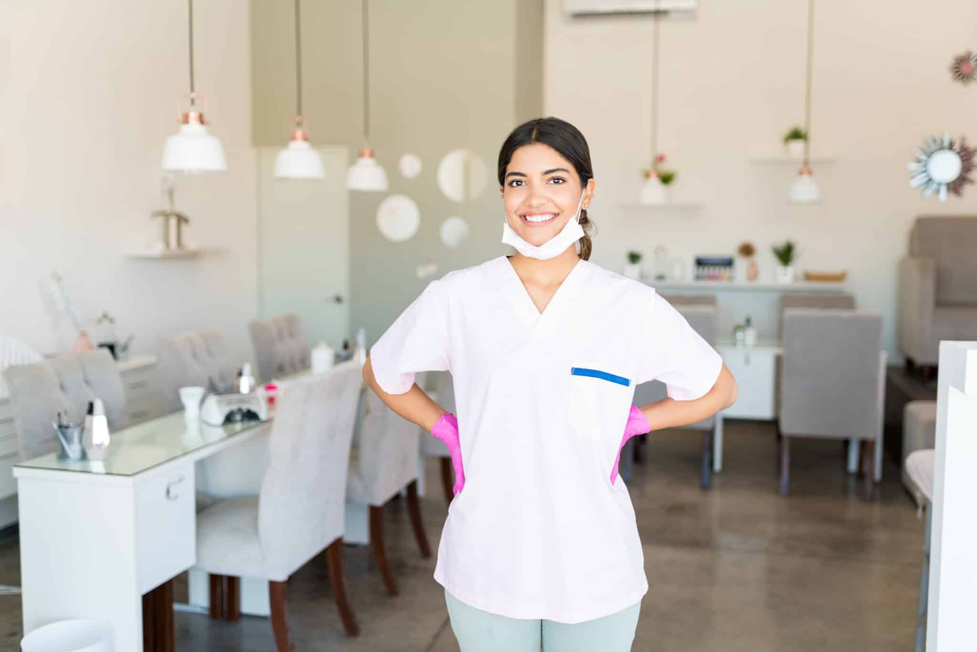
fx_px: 950
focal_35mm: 35
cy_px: 326
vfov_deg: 37.9
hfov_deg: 54.4
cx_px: 488
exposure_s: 1/160
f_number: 1.8
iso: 100
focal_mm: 35
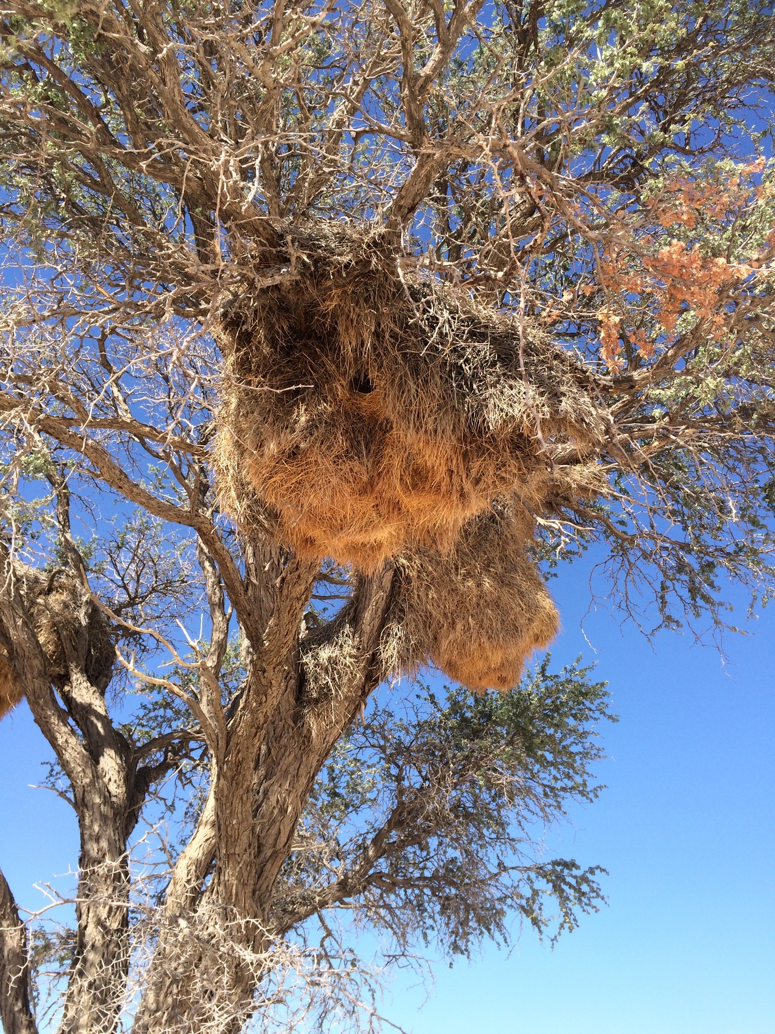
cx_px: 388
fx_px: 866
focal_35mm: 29
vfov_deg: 61.7
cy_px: 517
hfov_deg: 48.2
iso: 32
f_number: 2.2
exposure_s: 1/1053
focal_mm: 4.15
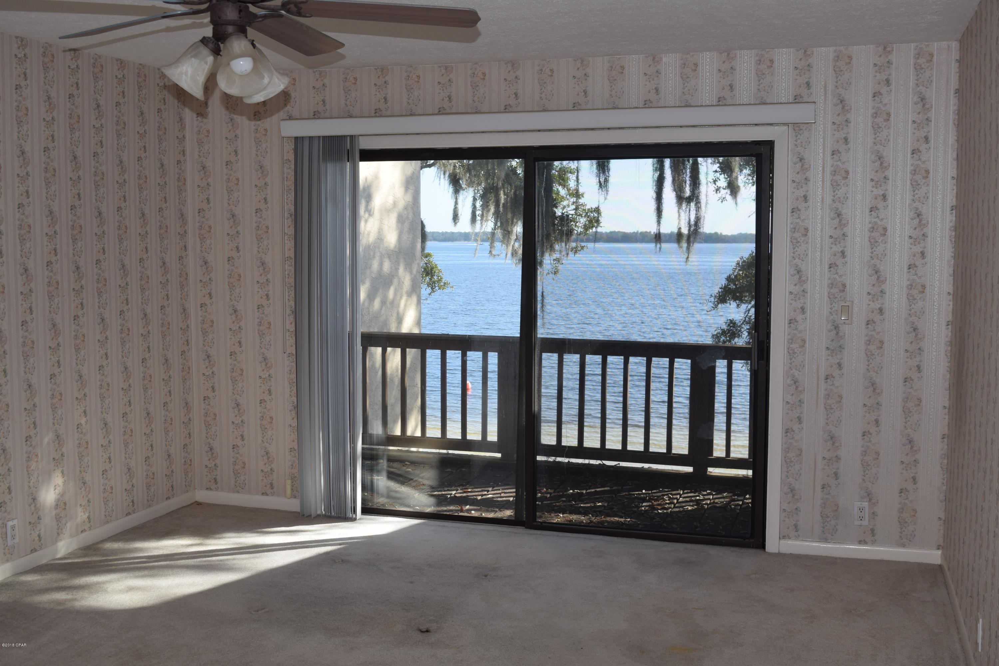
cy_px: 333
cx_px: 500
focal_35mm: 40
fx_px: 1124
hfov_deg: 47.9
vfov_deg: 33.0
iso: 100
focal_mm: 27
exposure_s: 1/160
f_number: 6.3
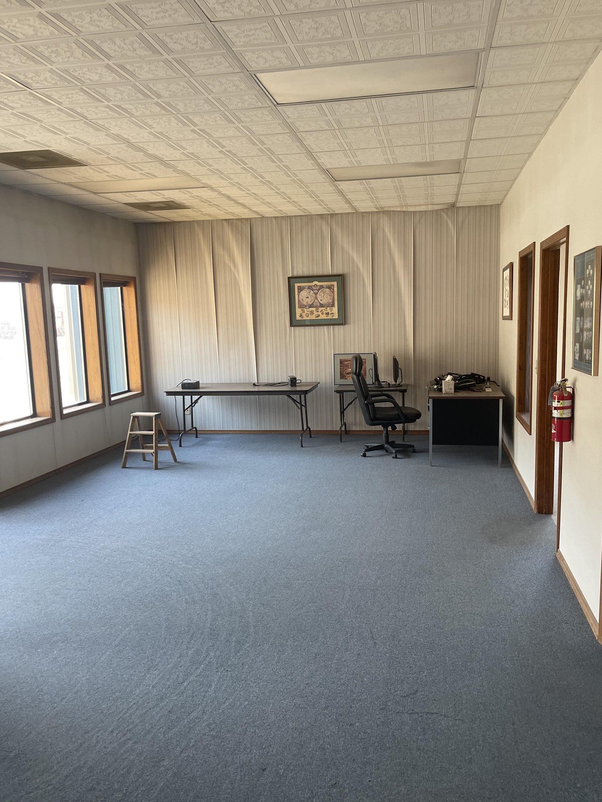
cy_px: 408
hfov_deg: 48.2
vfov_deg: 61.7
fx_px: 673
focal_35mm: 29
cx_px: 330
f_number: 1.6
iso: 125
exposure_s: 1/121
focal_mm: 5.1
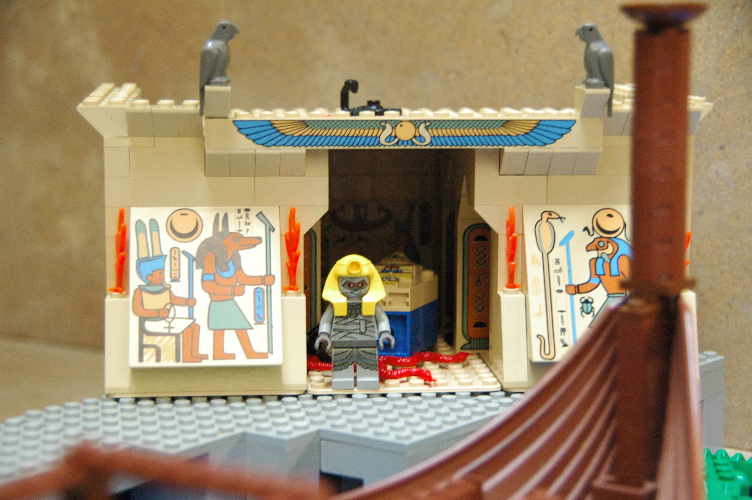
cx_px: 376
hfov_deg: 23.4
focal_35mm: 87
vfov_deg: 15.7
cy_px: 250
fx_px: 1816
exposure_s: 1/30
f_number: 5
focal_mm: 58
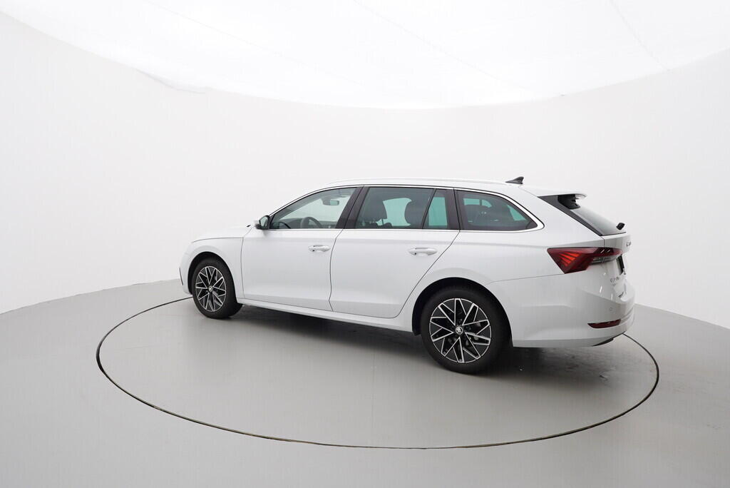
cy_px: 244
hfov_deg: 77.3
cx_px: 365
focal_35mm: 22
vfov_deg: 56.2
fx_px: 456
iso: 200
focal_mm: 15
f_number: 5.6
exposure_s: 1/80
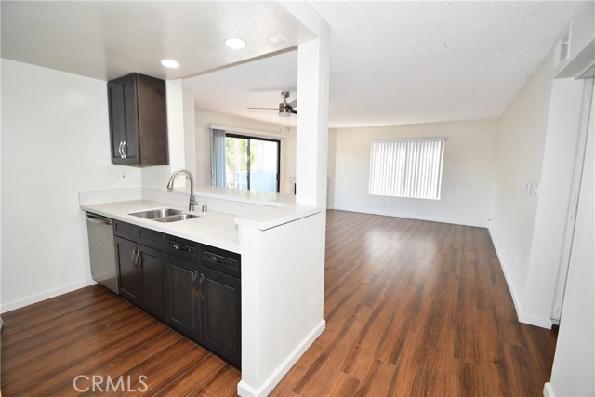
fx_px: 248
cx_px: 298
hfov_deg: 100.4
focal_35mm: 15
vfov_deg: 77.4
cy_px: 198
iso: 200
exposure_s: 1/80
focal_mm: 10
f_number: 4.5
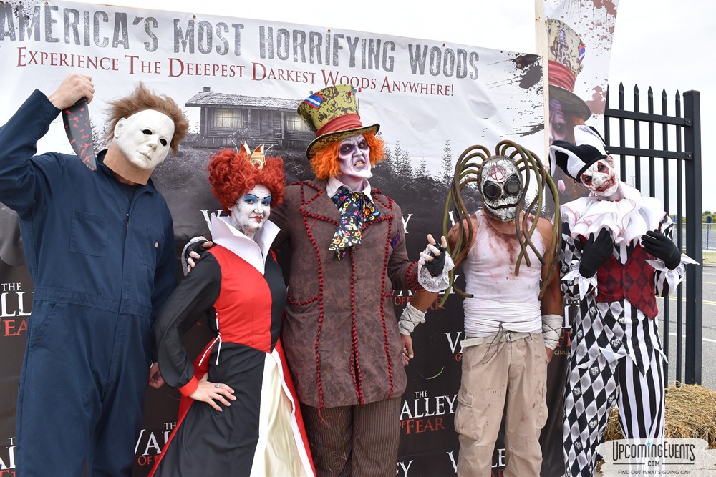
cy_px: 238
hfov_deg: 67.4
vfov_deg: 47.9
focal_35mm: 27
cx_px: 358
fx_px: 537
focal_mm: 18
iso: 320
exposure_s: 1/250
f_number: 8
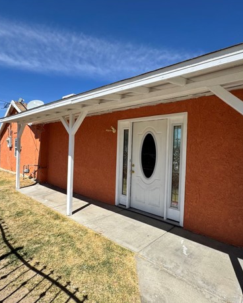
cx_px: 118
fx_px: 171
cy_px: 152
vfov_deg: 83.3
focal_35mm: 19
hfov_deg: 70.8
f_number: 2.2
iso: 40
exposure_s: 1/2028
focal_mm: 2.22
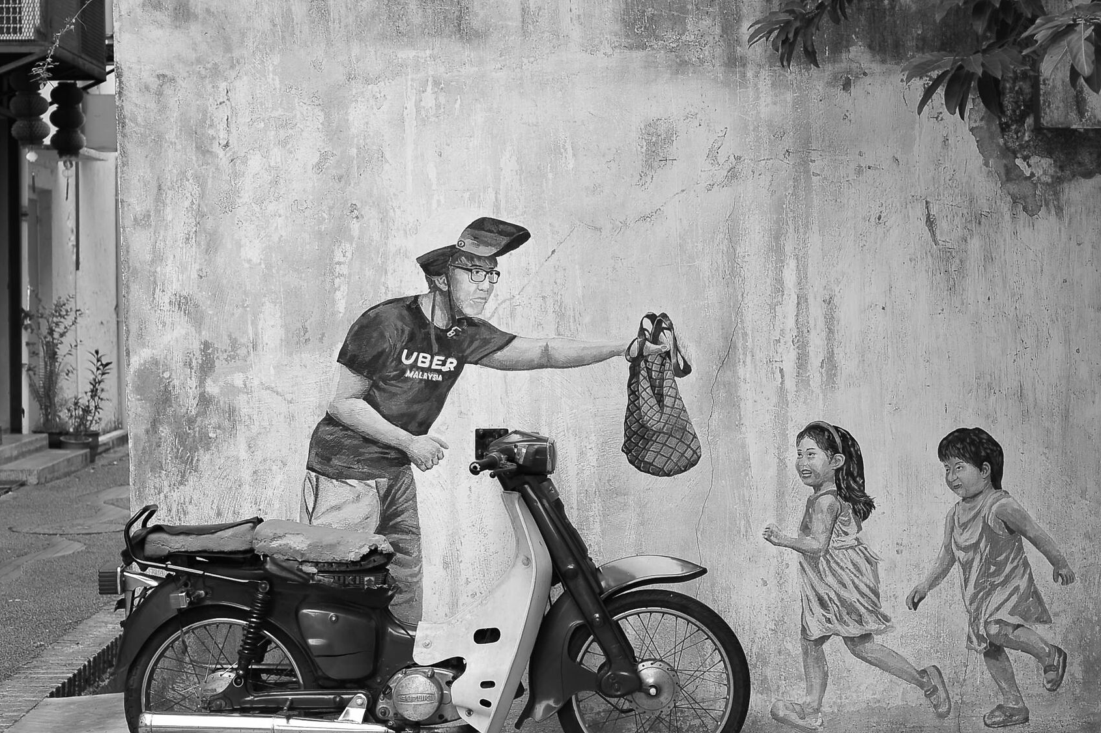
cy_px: 397
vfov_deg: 19.2
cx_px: 681
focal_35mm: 71
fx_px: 2170
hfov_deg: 28.4
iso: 200
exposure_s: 1/180
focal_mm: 50
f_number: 6.7
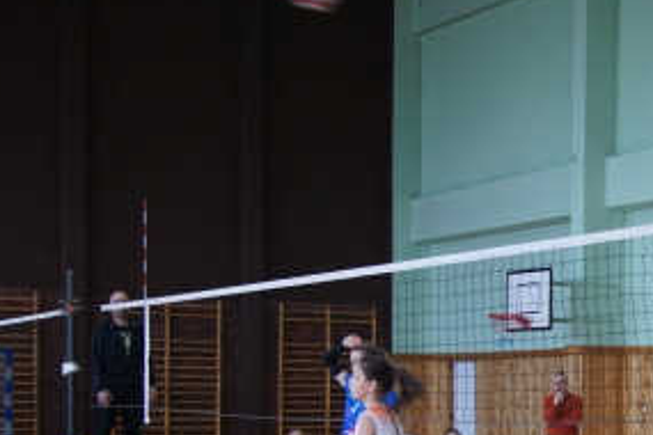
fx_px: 1487
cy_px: 445
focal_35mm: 82
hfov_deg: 23.7
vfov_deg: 16.3
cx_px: 651
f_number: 4
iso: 320
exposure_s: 1/40
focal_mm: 26
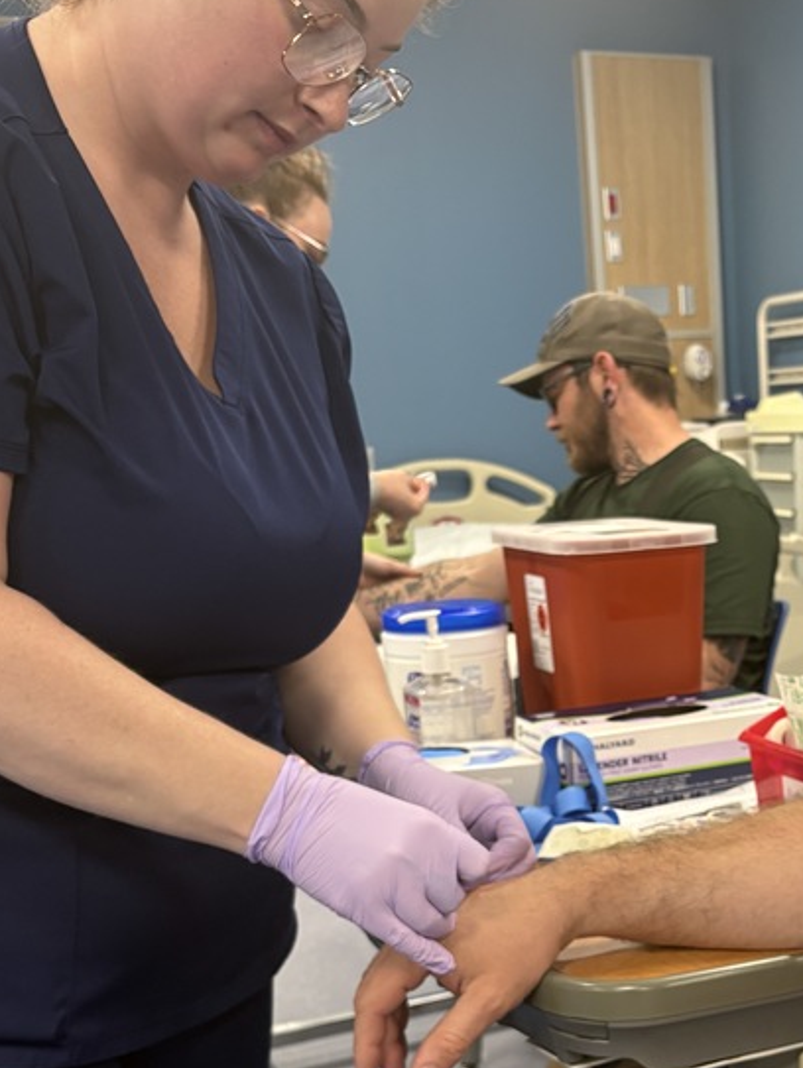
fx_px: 1514
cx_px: 681
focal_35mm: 49
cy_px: 773
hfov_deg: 28.8
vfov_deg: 38.1
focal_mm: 5.96
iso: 200
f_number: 1.6
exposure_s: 1/60
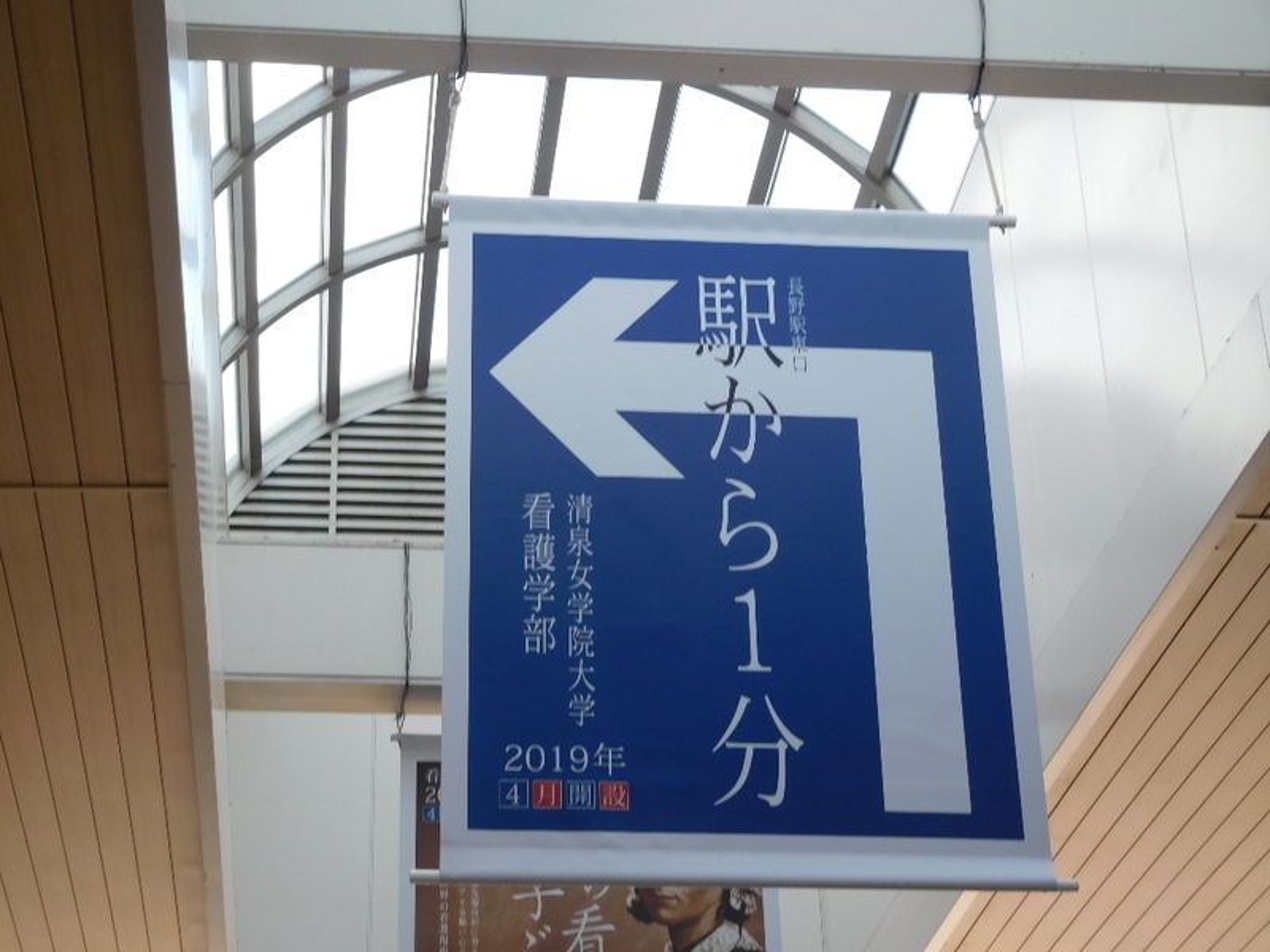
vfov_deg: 21.0
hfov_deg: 27.8
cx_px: 635
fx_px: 2568
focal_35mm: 70
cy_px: 476
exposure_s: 1/50
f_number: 4.5
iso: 125
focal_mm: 12.5
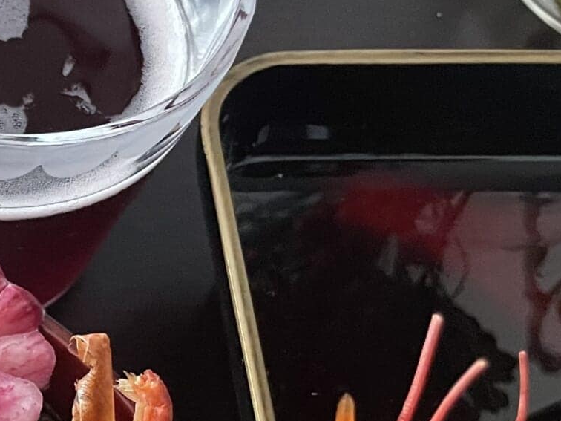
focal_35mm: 88
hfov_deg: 19.1
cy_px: 432
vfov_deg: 16.4
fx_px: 1426
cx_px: -317
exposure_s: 1/60
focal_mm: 4.2
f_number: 1.6
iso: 500
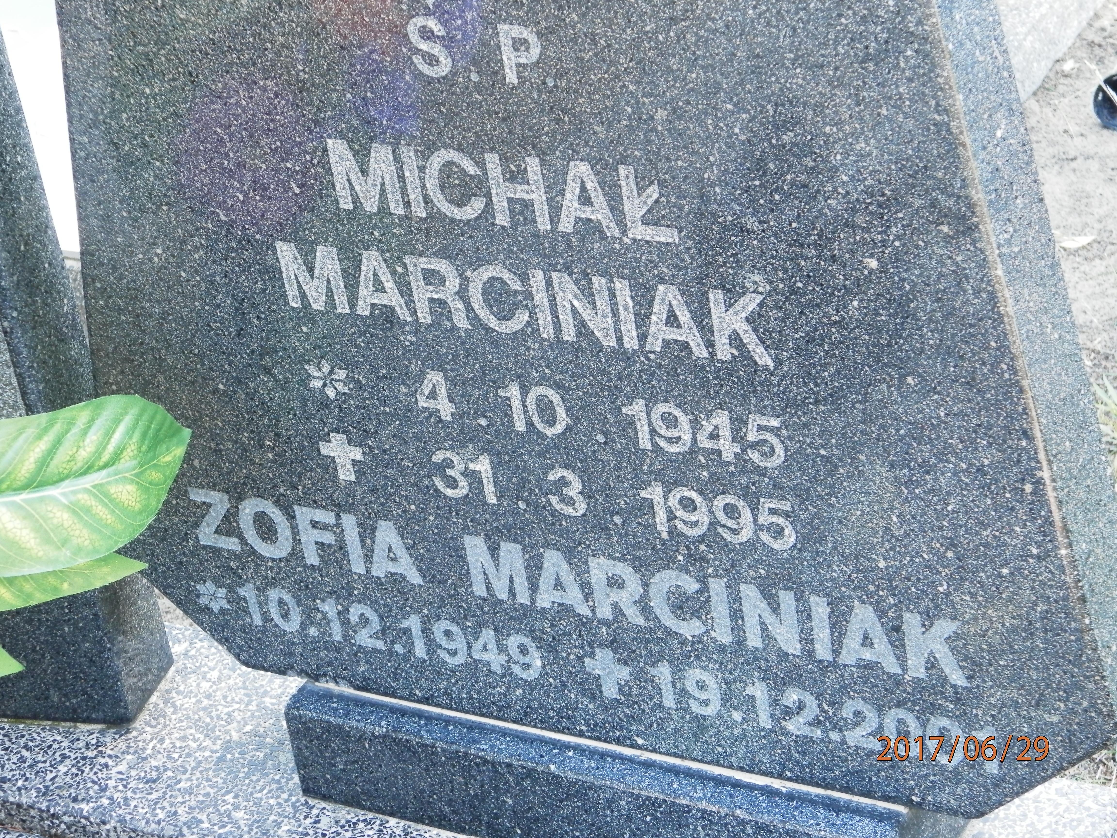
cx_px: 558
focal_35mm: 82
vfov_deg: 18.0
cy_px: 419
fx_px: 2646
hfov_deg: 23.8
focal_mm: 14.6
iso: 200
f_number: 4.2
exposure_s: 1/50
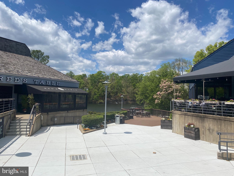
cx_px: 117
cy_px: 88
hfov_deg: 67.3
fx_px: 176
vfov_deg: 53.1
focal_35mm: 26
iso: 32
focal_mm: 4.25
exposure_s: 1/6410
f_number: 1.8
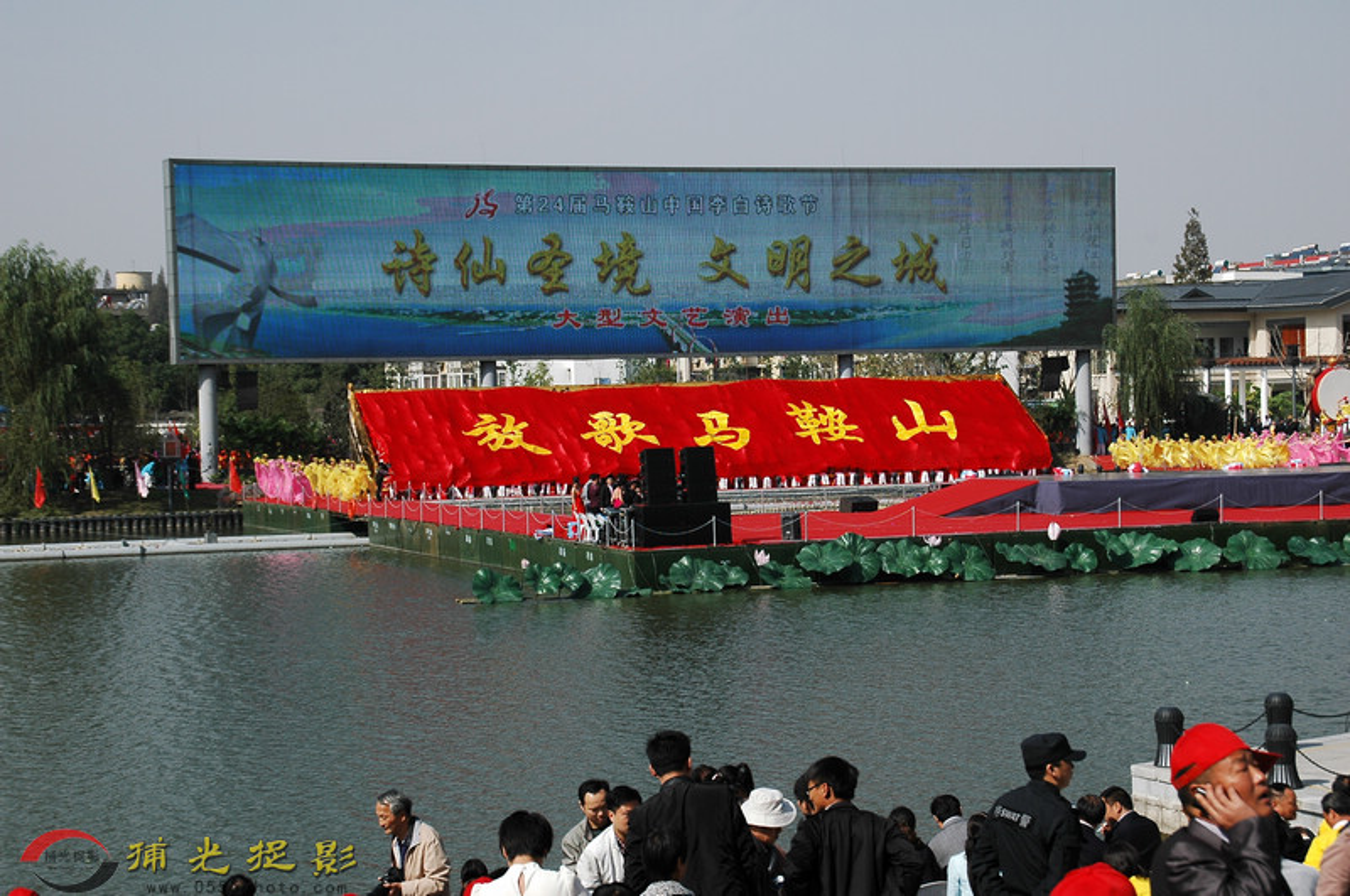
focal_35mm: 72
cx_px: 675
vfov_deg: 18.9
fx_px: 2696
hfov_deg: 28.1
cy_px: 448
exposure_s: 1/640
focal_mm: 48
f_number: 8
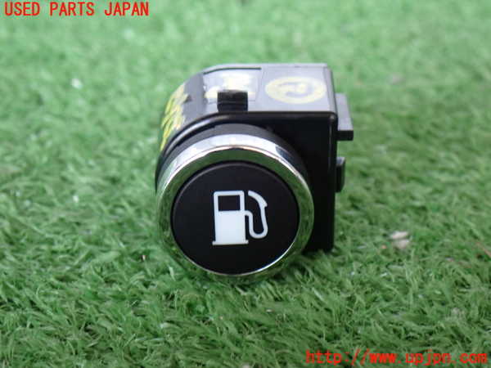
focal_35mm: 94
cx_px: 246
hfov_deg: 20.9
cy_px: 184
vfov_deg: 15.7
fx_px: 1333
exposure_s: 1/40
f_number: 4.7
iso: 800
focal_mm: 16.79
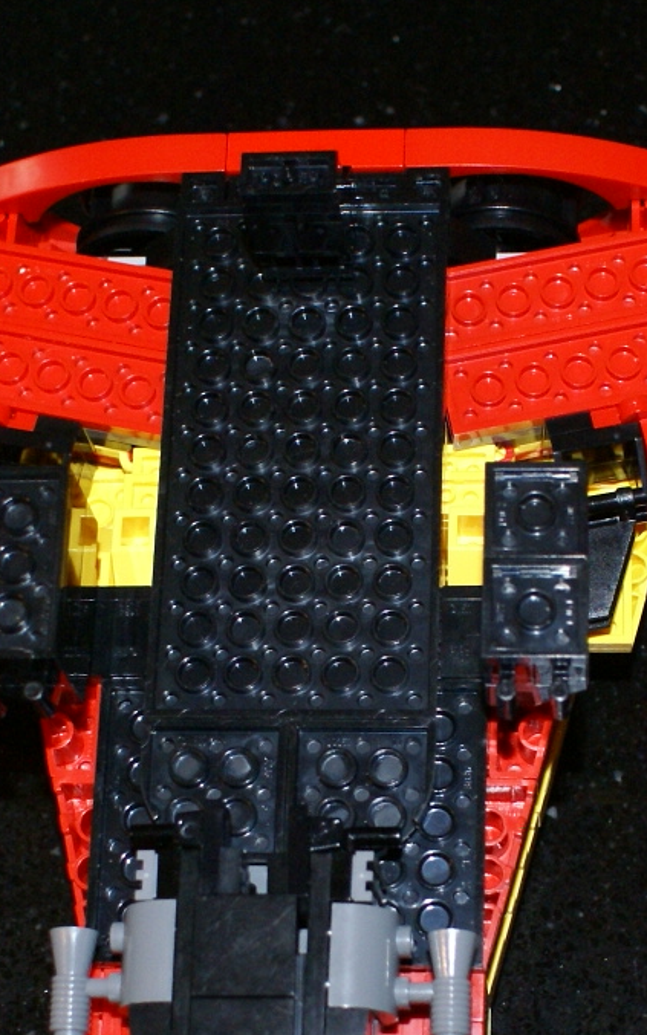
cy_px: 797
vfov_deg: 26.1
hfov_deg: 16.7
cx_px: 418
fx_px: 2201
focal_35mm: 78
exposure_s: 1/60
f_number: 4
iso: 400
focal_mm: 18
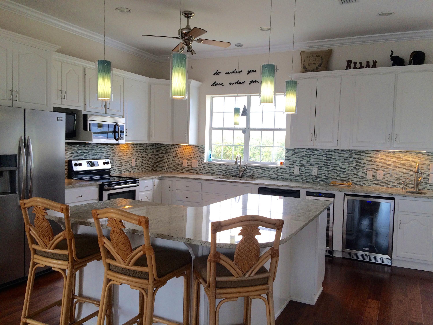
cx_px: 216
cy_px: 162
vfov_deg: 48.2
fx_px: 363
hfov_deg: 61.7
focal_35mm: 29
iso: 40
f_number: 2.2
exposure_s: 1/120
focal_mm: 4.15
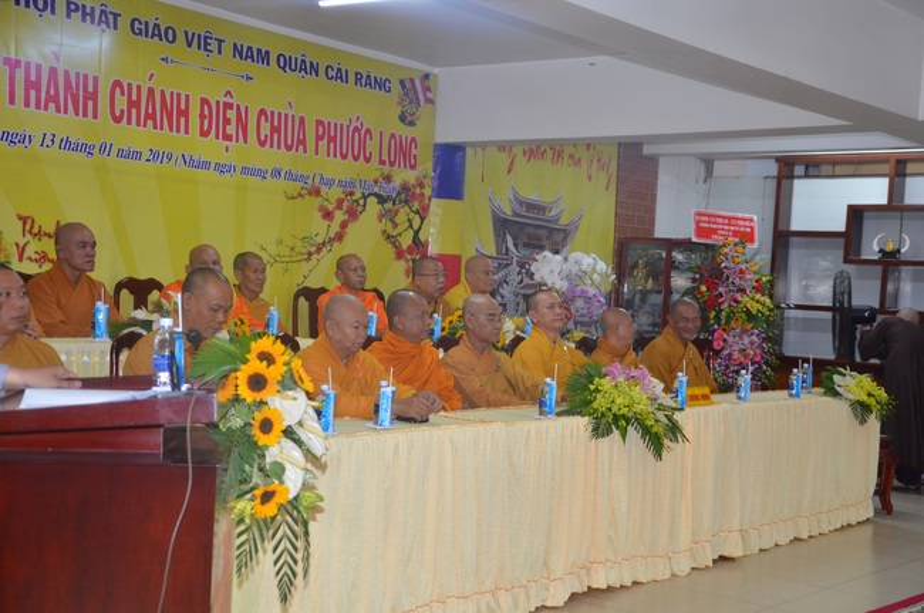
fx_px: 1345
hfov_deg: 37.9
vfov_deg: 25.7
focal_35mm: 52
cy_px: 306
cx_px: 462
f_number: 5
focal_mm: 35
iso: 800
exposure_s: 1/60
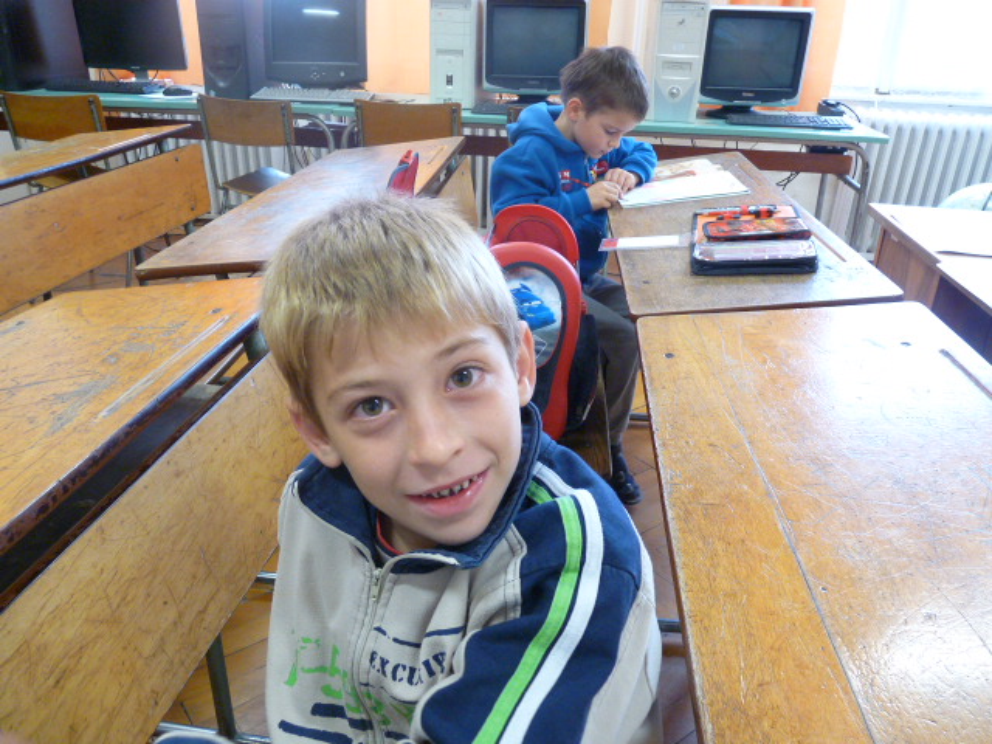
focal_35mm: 27
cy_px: 372
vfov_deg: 51.4
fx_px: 774
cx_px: 496
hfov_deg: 65.3
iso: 400
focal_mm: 4.8
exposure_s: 1/25
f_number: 2.8
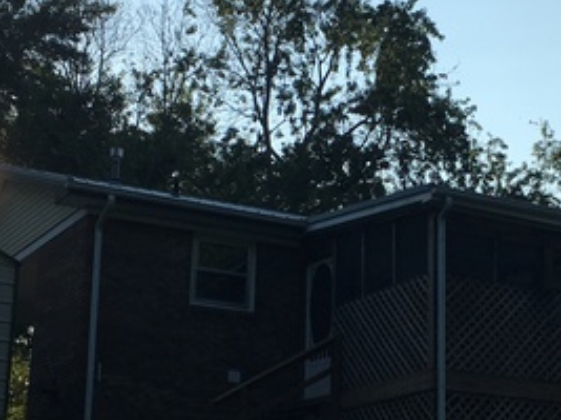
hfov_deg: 23.0
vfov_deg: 17.5
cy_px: 292
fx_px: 1361
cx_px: 430
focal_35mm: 84
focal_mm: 4.15
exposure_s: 1/1832
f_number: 2.2
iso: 25
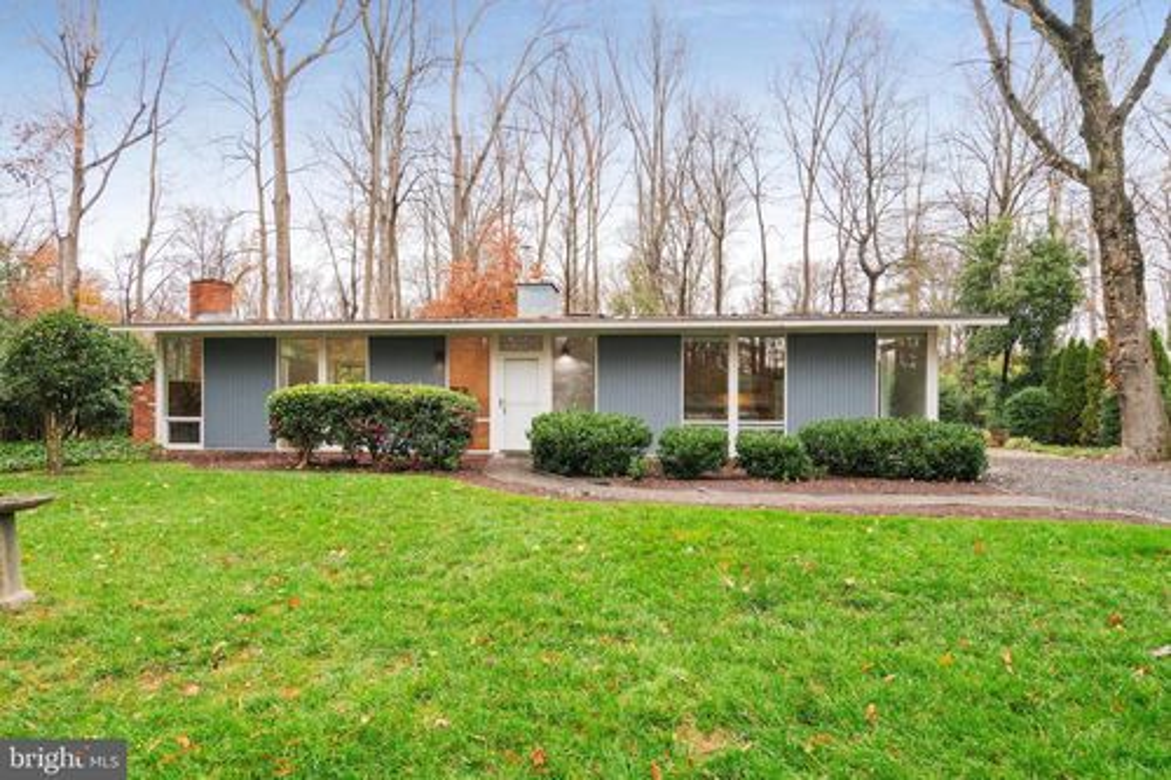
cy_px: 390
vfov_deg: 64.5
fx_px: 618
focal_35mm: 19
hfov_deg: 86.9
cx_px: 586
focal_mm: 19
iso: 1250
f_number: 8
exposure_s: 1/60
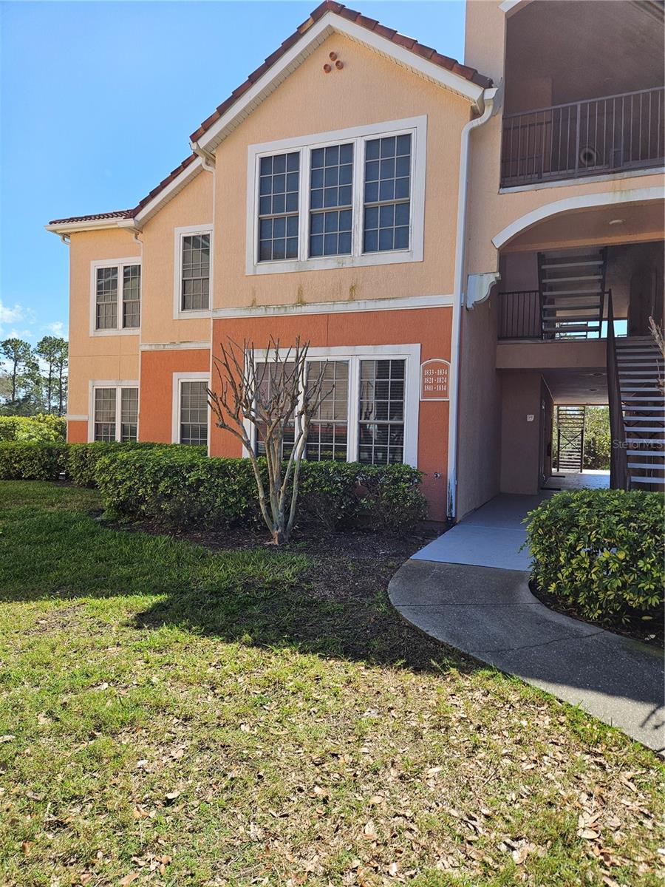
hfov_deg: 58.9
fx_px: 589
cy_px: 444
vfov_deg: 73.9
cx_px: 332
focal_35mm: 23
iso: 50
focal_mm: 5.4
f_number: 1.8
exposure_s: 1/2000
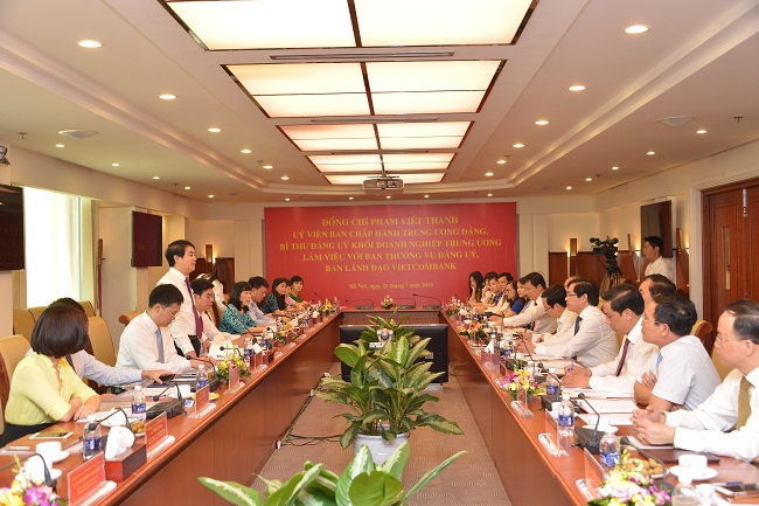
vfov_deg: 36.9
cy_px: 253
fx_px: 759
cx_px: 380
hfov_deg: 53.1
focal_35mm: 36
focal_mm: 36
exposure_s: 1/80
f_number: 5.6
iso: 800
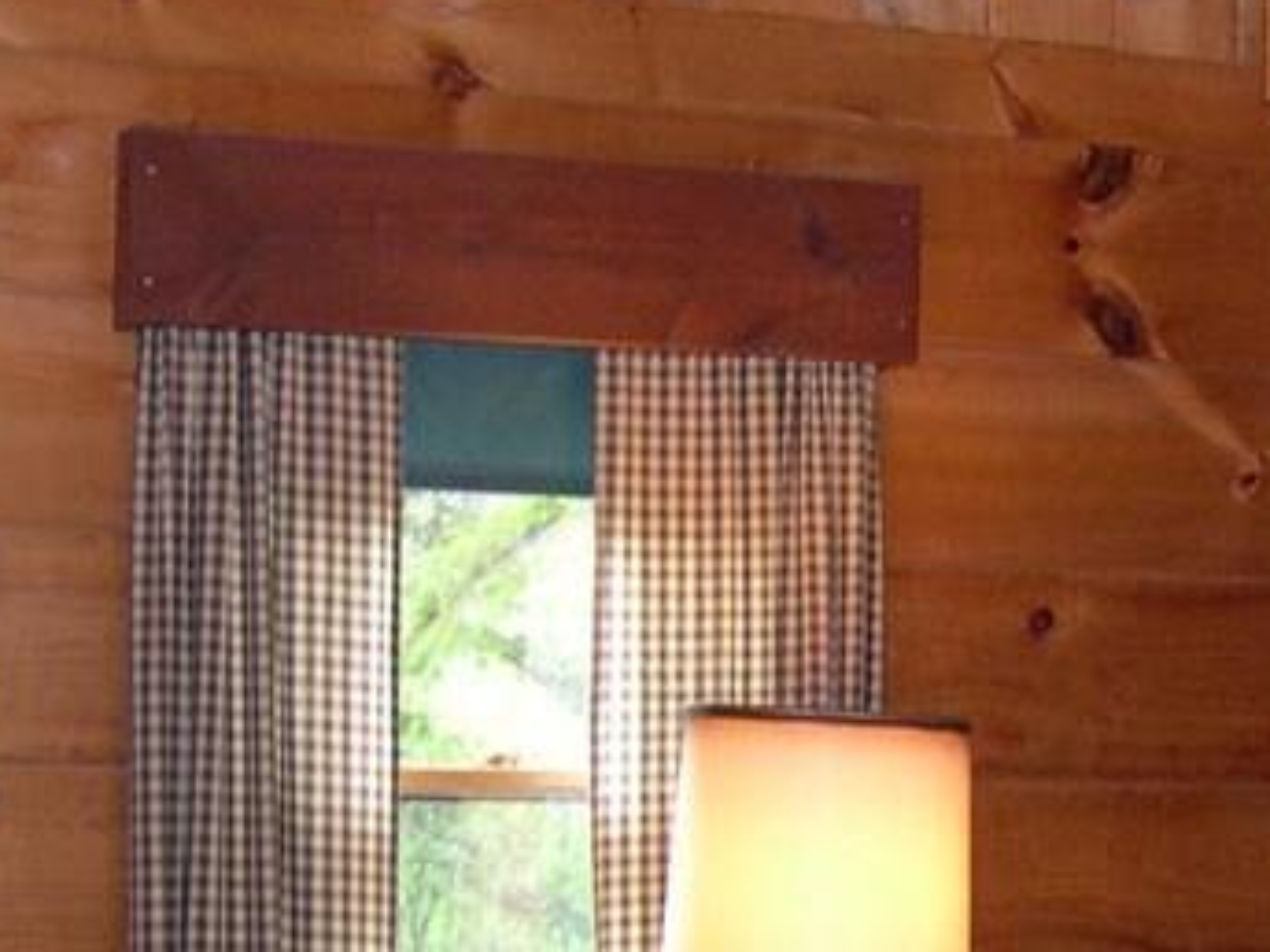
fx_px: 4146
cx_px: 1373
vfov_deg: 12.7
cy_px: 1247
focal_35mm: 113
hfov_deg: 16.9
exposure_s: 1/60
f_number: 2.8
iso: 358
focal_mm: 8
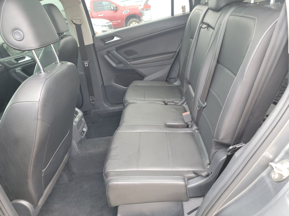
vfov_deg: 56.8
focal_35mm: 24
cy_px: 108
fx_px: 200
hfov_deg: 71.6
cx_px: 144
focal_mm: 6.7
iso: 481
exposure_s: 1/59
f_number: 1.8
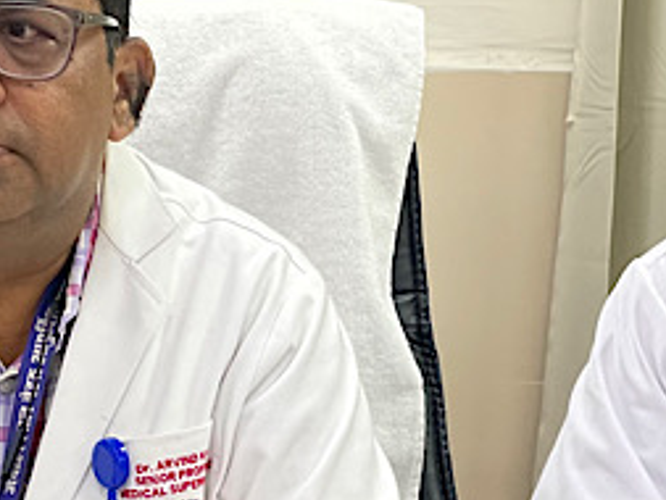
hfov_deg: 25.8
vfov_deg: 19.7
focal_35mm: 75
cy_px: 263
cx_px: 450
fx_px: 1444
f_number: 1.6
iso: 125
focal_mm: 4.2
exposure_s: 1/100
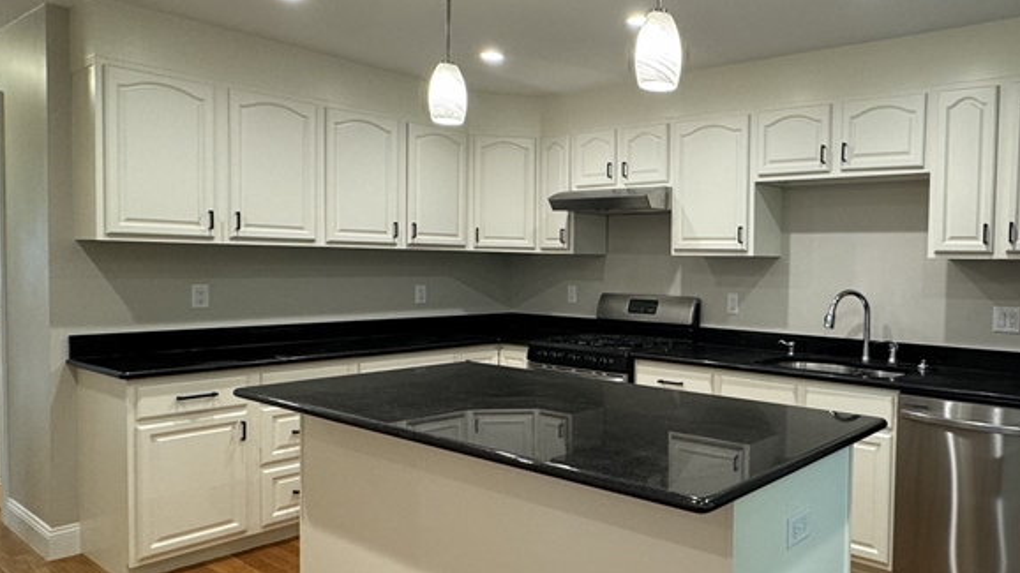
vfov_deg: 42.9
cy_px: 293
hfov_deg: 66.9
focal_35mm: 27
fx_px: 730
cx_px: 722
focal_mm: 2.22
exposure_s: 1/60
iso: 160
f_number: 2.2
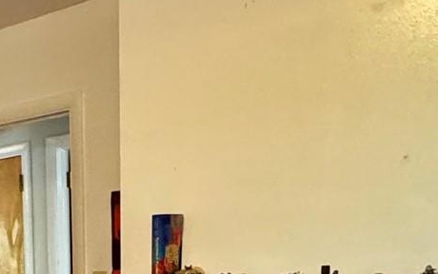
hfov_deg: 27.5
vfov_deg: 17.4
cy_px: 434
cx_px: -80
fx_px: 788
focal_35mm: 66
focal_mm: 2.22
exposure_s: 1/60
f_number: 2.2
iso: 640
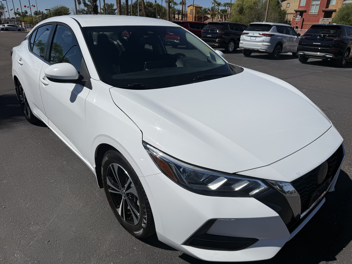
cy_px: 132
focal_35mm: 24
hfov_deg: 71.6
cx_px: 176
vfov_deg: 56.8
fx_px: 244
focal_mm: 6.76
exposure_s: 1/14286
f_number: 1.78
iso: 64
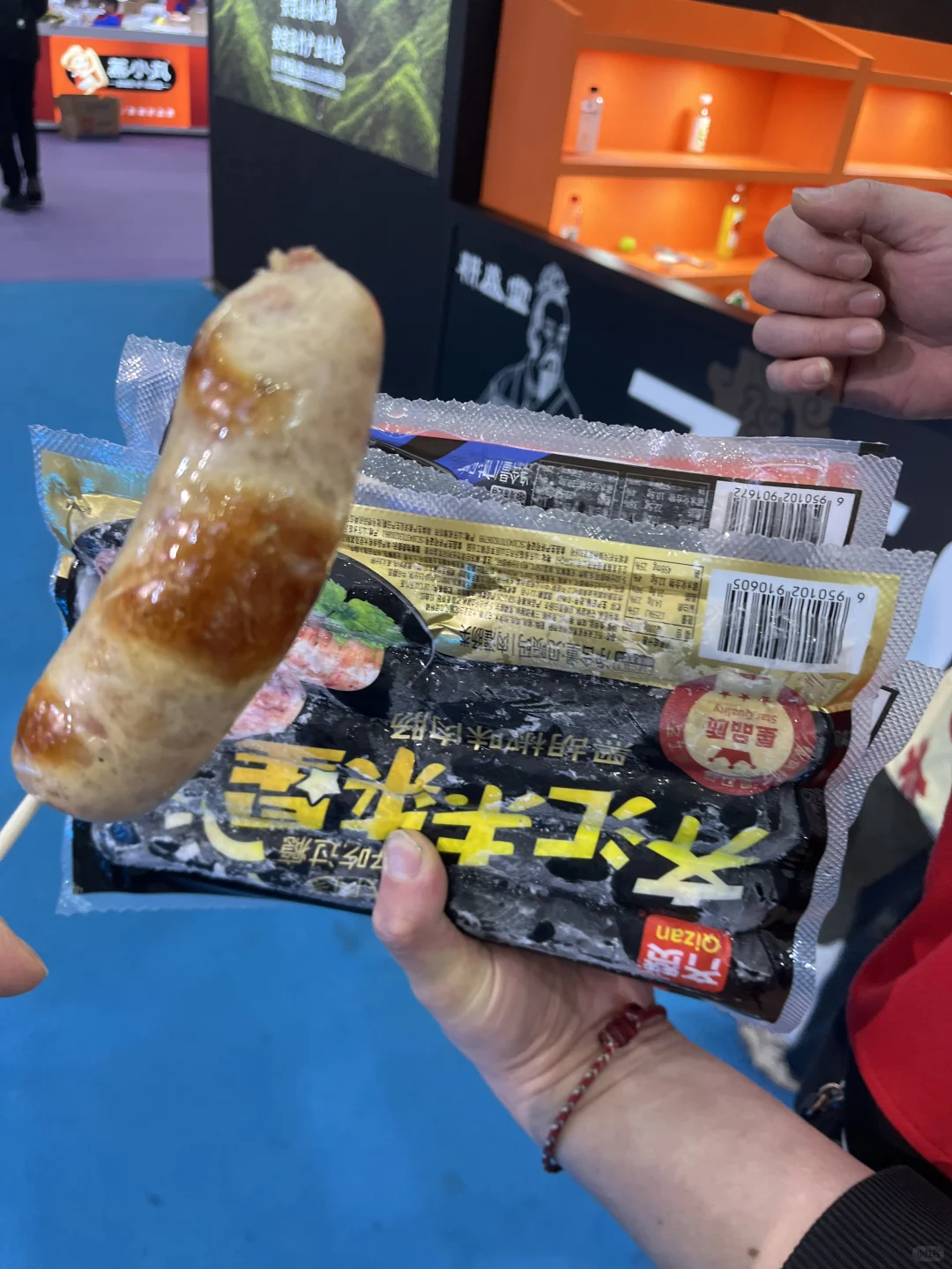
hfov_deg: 53.1
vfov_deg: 67.3
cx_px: 476
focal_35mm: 26
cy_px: 634
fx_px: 953
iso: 125
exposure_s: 1/100
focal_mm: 5.1
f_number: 1.6
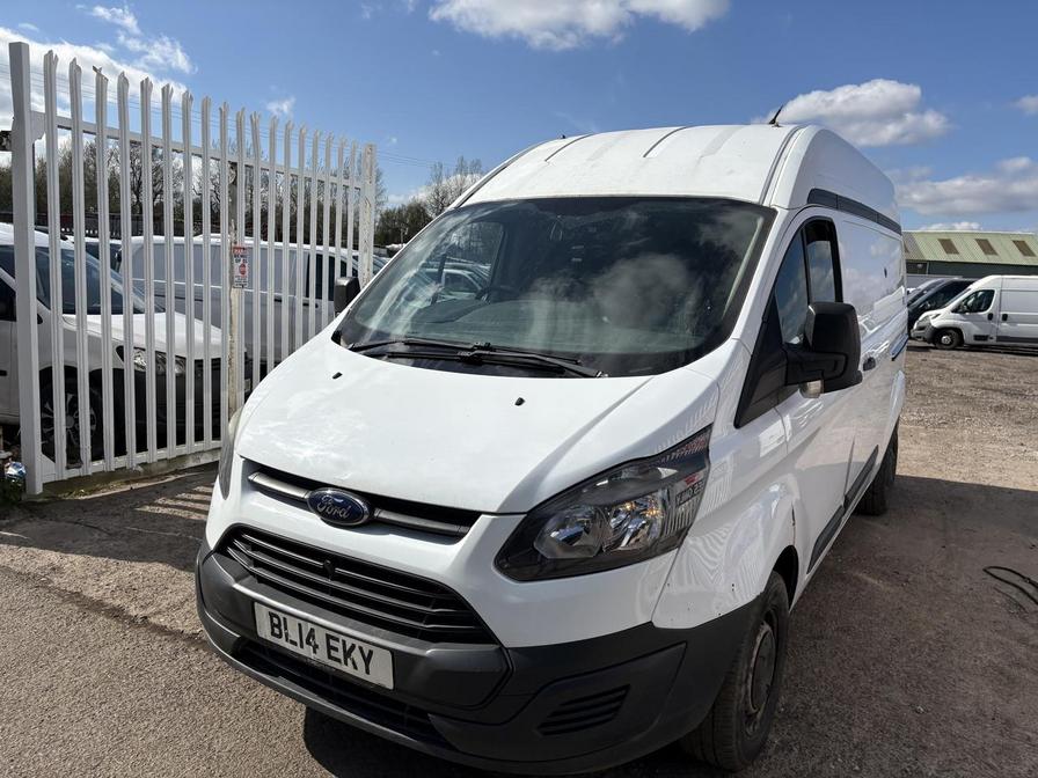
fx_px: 780
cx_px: 519
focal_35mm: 26
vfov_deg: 53.1
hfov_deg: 67.3
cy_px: 389
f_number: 1.6
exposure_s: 1/7813
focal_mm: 5.96
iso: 50
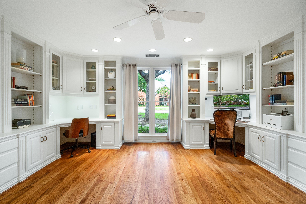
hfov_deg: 96.7
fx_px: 136
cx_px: 153
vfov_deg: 73.7
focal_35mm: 16
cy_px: 102
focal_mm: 16
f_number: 5.6
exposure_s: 1/20
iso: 800
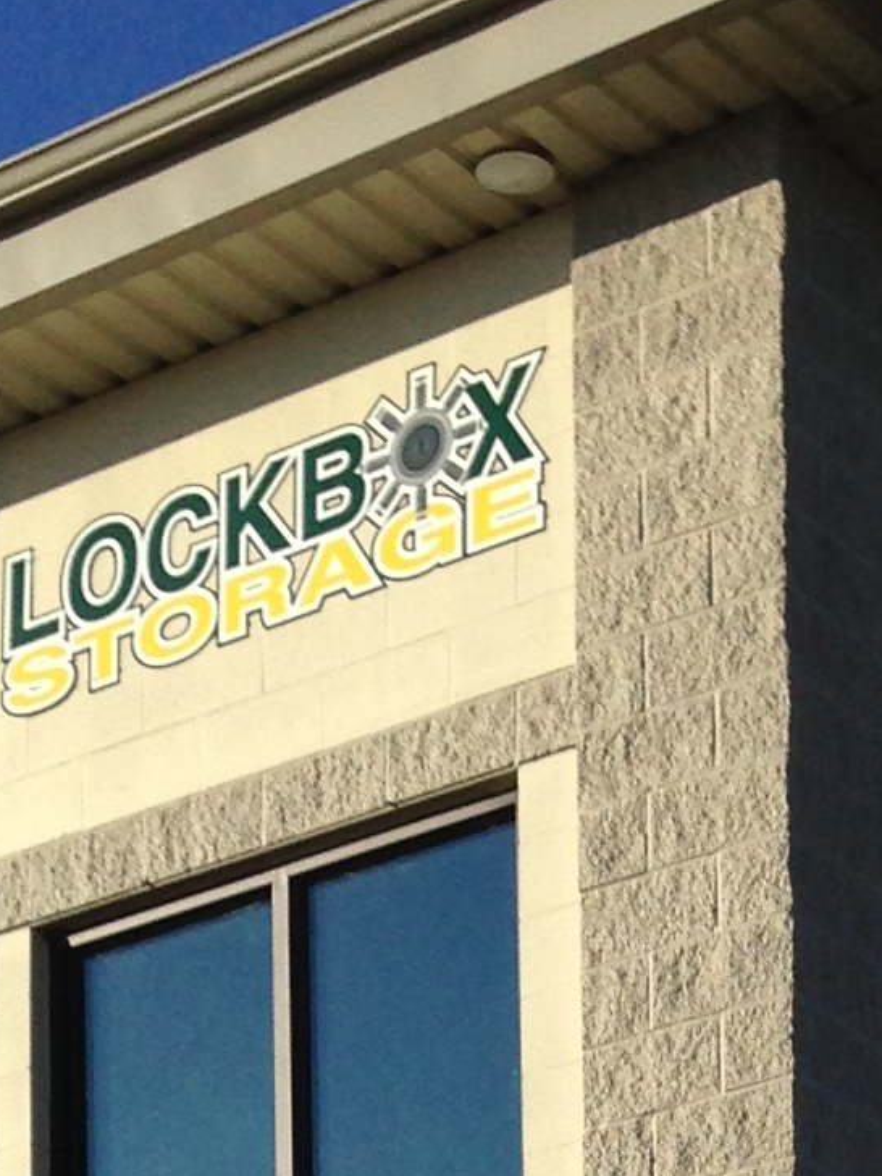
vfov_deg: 11.8
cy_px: 2397
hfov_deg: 10.0
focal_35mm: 148
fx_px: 5028
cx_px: 365
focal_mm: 4.12
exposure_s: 1/2088
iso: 50
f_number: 2.4
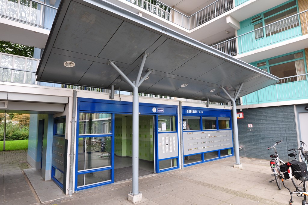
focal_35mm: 21
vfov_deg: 59.4
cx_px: 154
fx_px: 179
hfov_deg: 81.3
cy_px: 102
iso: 400
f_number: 9
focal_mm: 14
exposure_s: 1/100
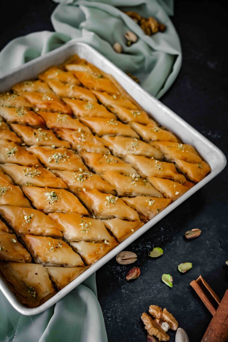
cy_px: 171
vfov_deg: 48.5
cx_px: 114
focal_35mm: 40
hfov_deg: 33.4
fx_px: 380
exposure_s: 1/60
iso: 640
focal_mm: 26.5
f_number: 4
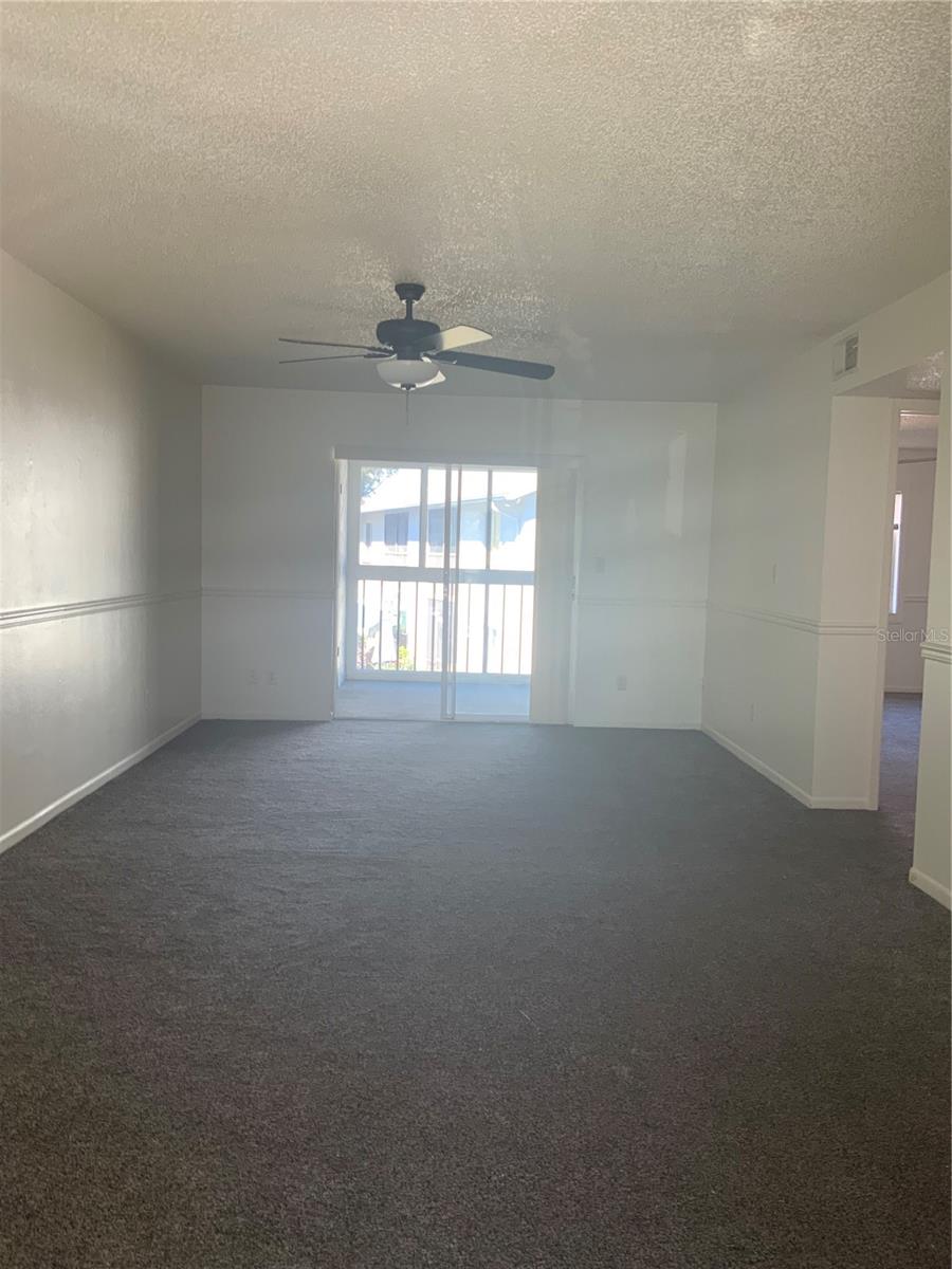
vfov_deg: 61.7
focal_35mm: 29
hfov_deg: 48.2
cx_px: 476
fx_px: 1063
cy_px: 634
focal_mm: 3
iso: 40
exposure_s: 1/60
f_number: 1.8
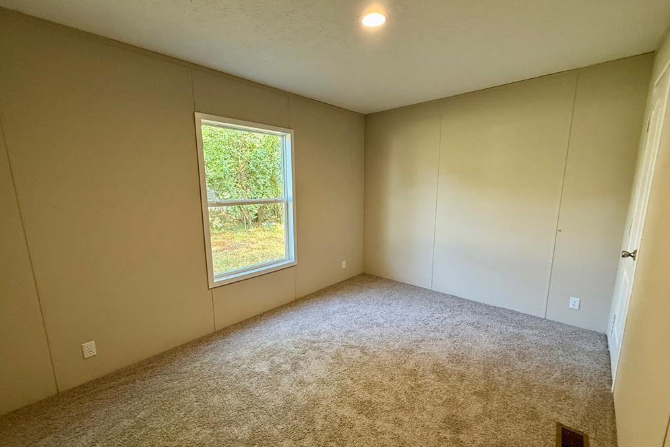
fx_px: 279
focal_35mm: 15
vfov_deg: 77.3
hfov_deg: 100.4
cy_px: 233
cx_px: 332
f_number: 2.2
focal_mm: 2.22
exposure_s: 1/120
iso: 250
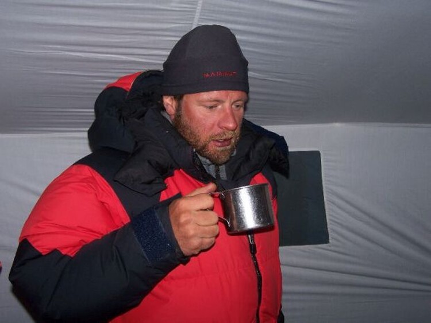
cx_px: 216
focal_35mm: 48
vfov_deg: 30.3
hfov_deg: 39.6
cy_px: 162
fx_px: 598
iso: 80
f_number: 3
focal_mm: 8
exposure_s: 1/60
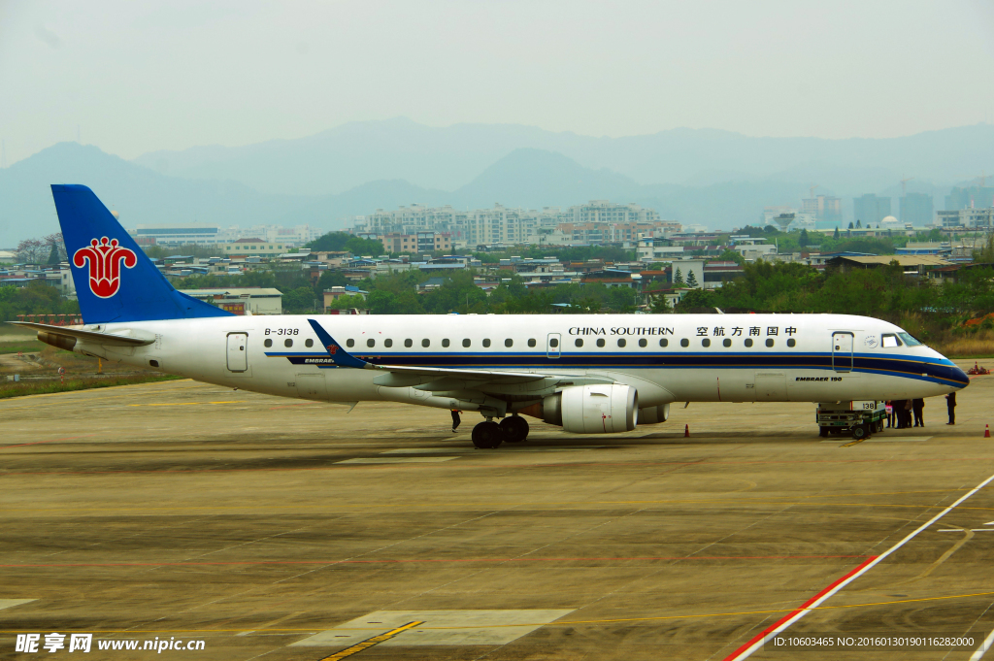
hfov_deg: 13.7
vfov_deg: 9.1
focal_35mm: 150
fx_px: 4138
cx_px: 497
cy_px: 330
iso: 100
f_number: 11
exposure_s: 1/125
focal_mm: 100
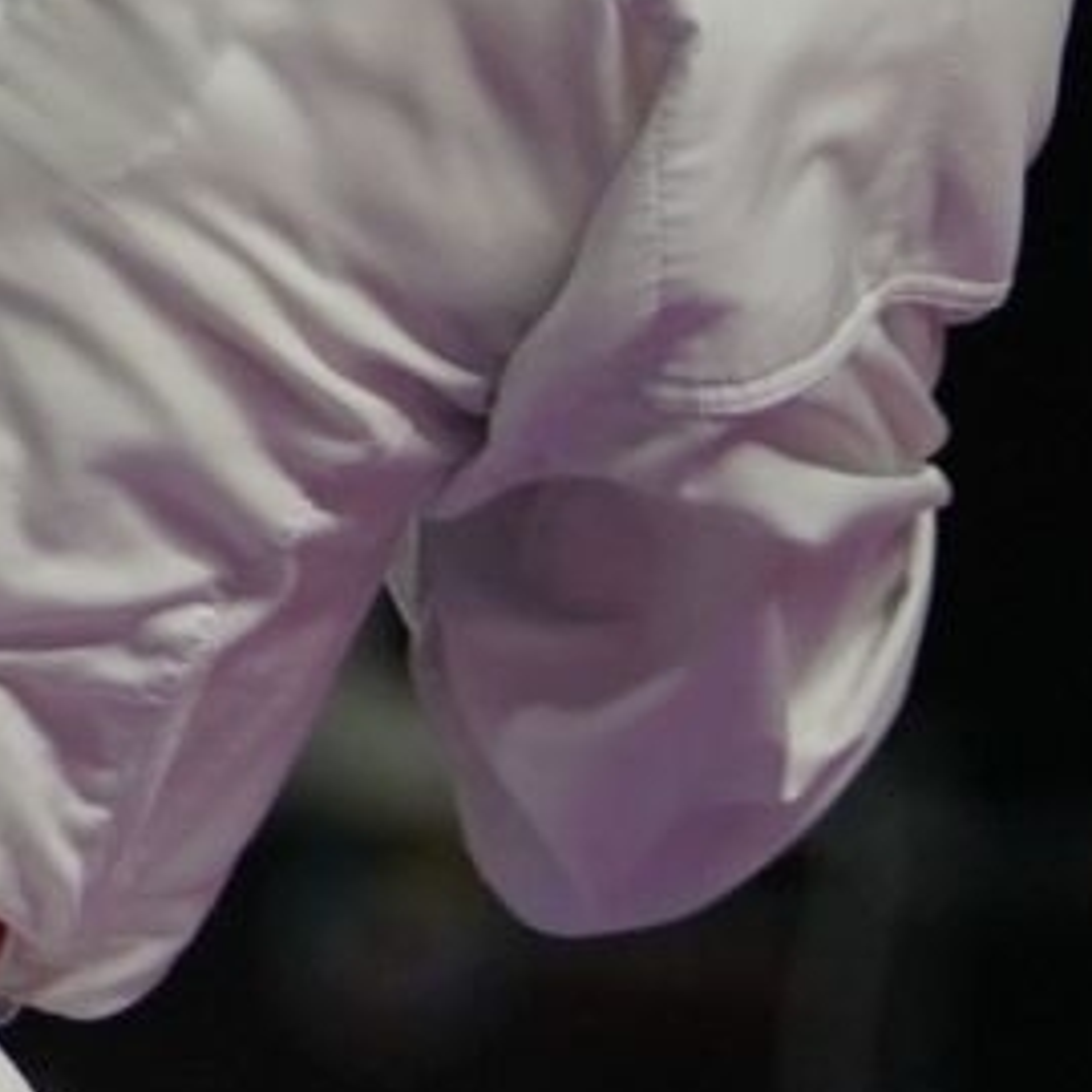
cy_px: 247
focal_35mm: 1379
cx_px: -2067
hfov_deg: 1.3
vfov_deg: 1.3
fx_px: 49217
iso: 800
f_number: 2.8
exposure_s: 1/1000
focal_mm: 162
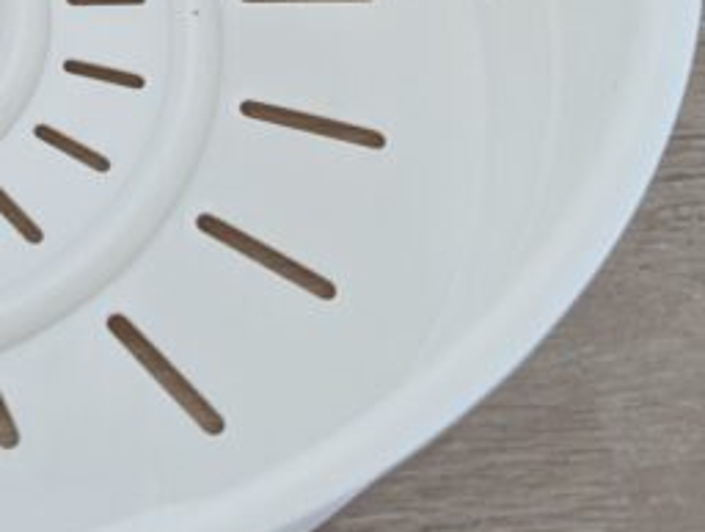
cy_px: -54
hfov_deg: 19.3
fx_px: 1959
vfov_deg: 15.1
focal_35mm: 96
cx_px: -132
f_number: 1.68
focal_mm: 6.9
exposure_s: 1/122
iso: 1119
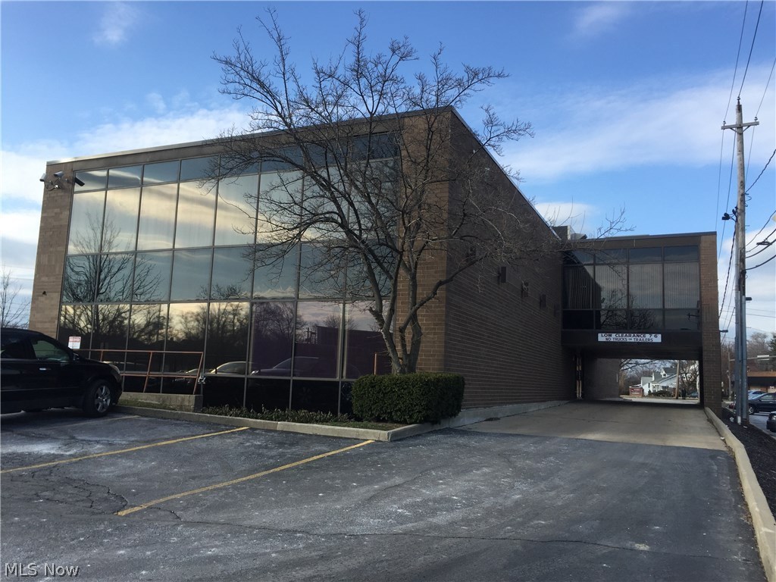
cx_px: 388
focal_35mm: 29
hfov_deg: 61.7
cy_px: 291
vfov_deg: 48.2
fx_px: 650
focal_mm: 4.15
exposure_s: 1/1163
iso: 32
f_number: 2.2
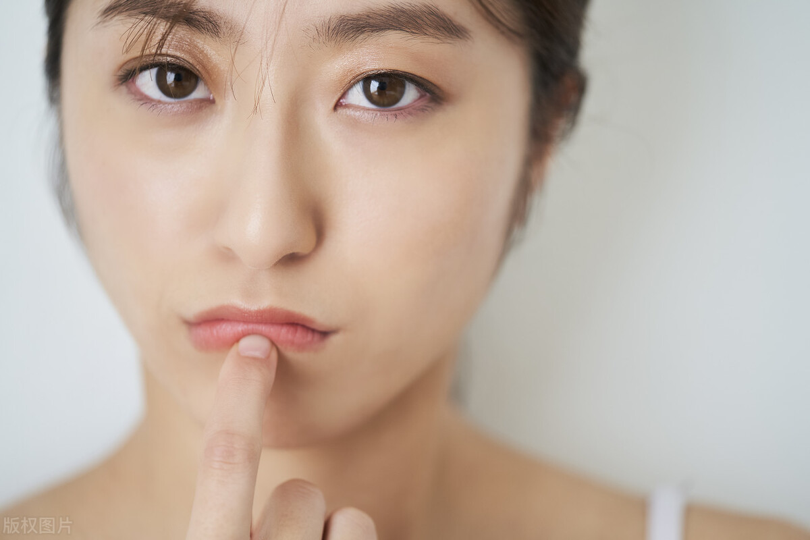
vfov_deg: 15.2
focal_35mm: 90
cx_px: 405
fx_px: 2025
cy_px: 270
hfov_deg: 22.6
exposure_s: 1/500
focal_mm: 90
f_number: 2.8
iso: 400
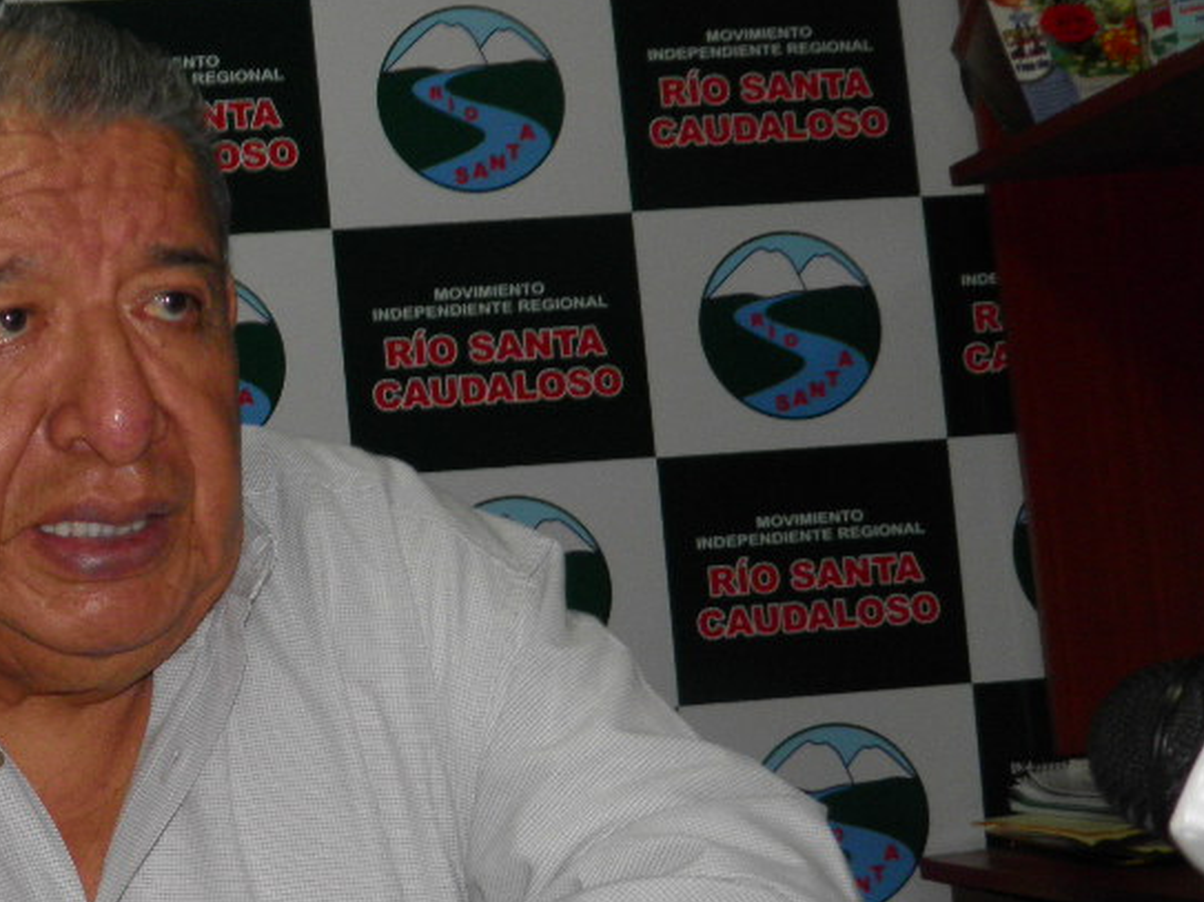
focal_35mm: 66
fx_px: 2295
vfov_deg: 22.2
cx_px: -44
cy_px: 592
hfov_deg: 27.4
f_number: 2.8
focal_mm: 4.9
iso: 100
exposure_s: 1/30
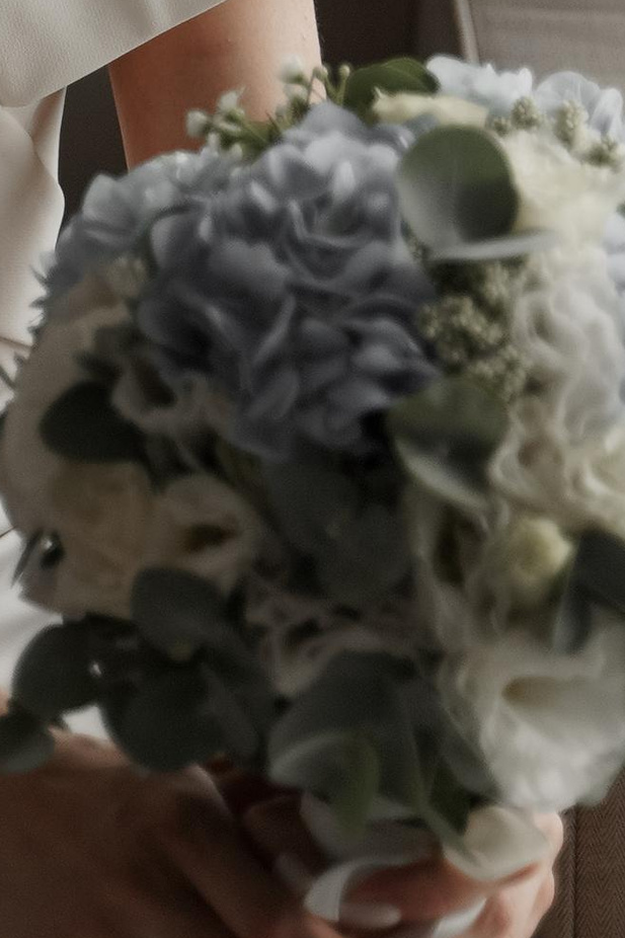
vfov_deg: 9.0
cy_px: -387
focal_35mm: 224
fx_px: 5835
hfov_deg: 6.1
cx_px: -276
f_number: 2.8
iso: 400
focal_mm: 54
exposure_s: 1/640
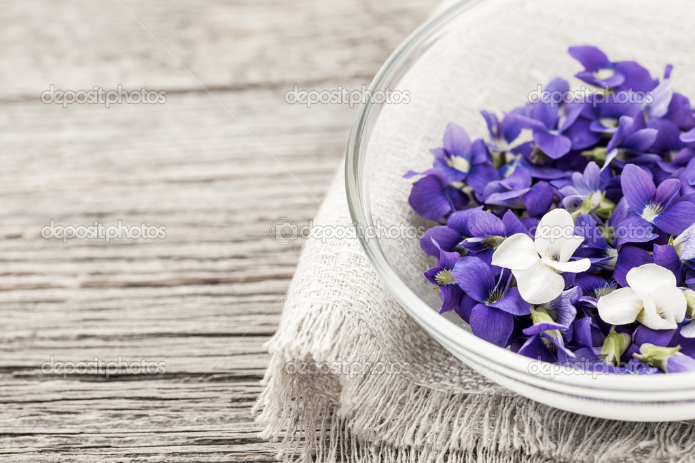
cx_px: 348
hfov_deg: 19.5
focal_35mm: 105
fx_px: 2027
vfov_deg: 13.0
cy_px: 232
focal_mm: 105
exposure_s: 1/80
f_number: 8
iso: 200
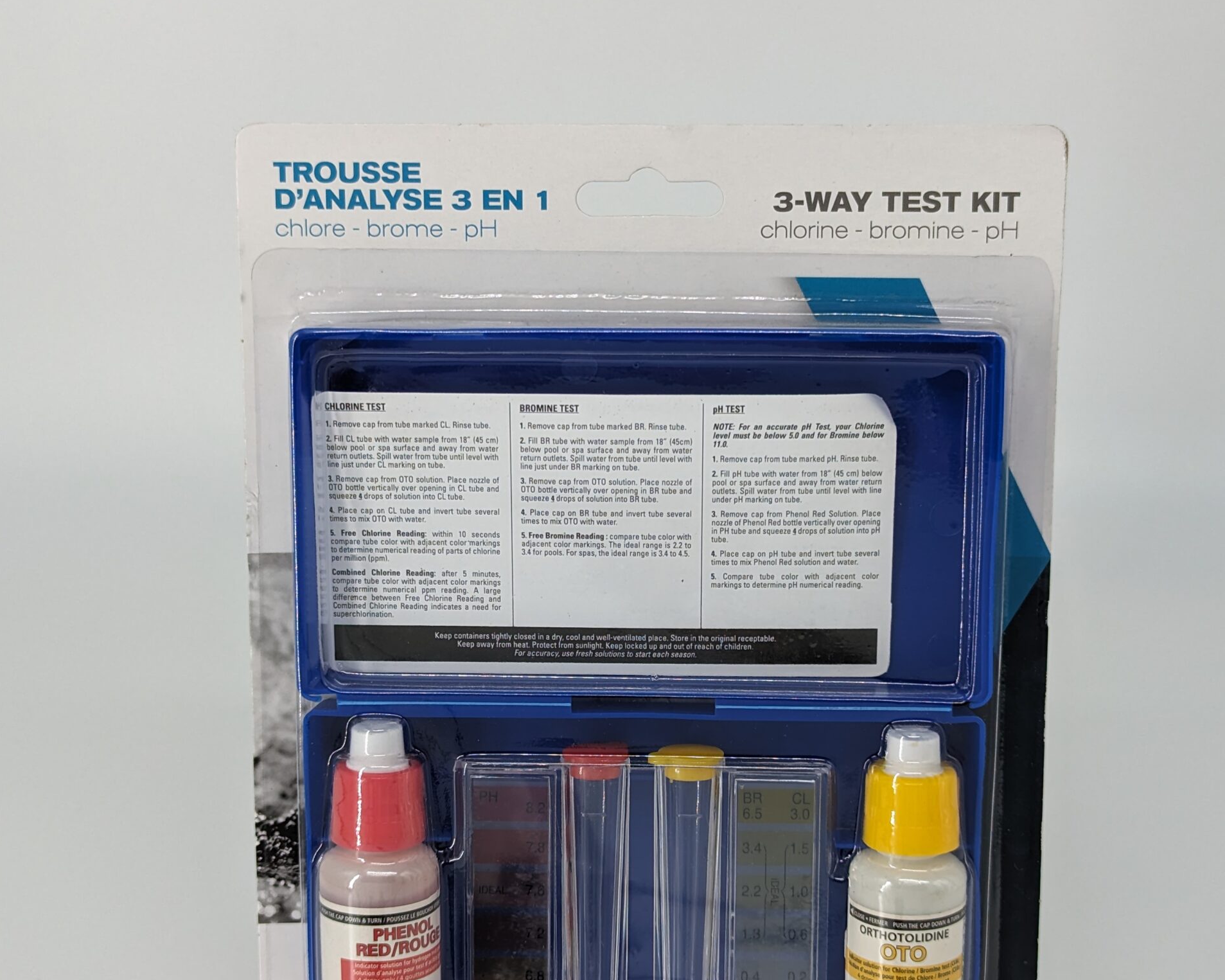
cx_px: 616
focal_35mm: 63
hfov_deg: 30.0
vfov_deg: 24.2
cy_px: 579
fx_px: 2284
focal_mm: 6.81
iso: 61
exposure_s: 1/231
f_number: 1.85
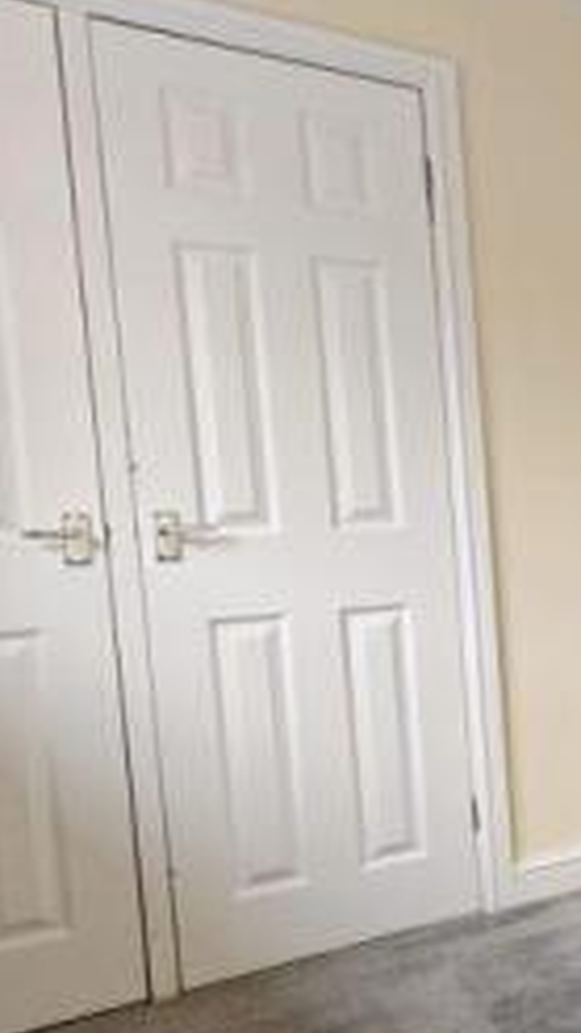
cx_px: 976
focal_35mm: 36
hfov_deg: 22.9
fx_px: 986
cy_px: 600
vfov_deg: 55.0
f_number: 1.8
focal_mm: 2.03
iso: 100
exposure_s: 1/50
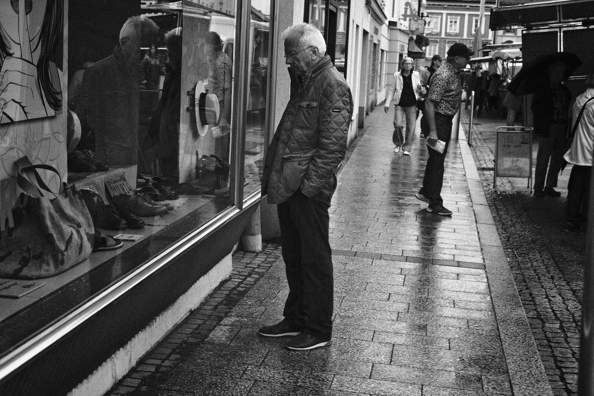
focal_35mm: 53
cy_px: 198
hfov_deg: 37.5
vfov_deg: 25.5
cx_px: 297
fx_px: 874
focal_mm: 35
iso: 160
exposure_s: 1/200
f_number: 4
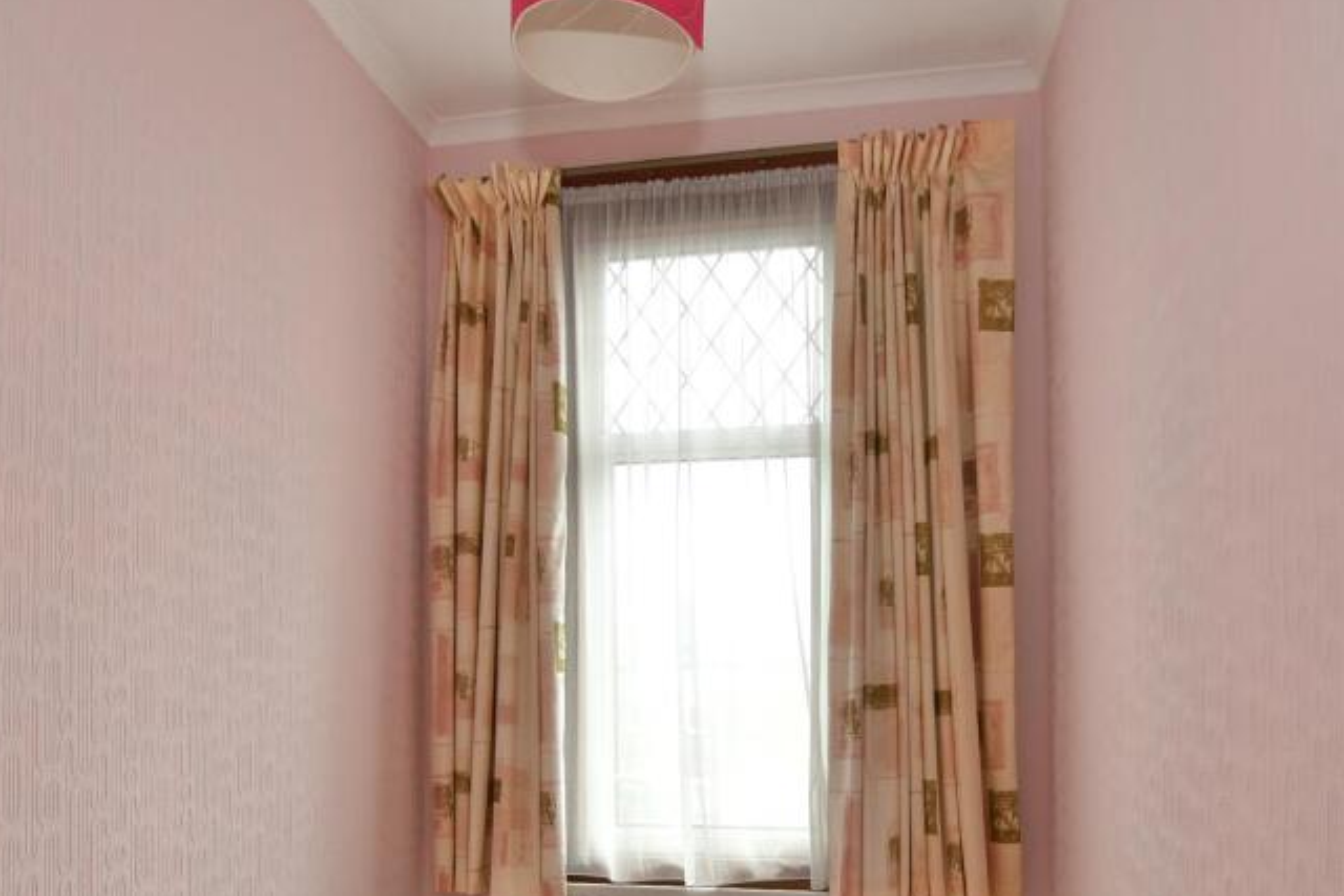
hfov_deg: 73.7
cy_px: 702
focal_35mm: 24
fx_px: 896
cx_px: 712
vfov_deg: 50.3
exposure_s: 1/4
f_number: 8
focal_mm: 10
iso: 125
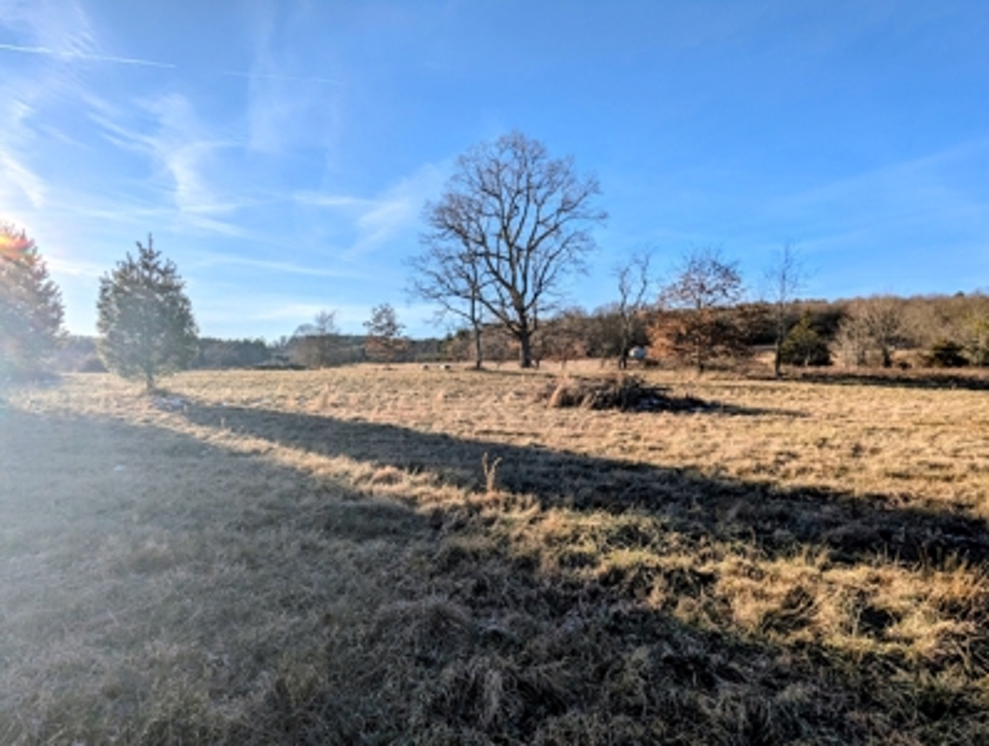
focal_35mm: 16
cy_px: 373
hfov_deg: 94.4
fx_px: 458
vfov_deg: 78.3
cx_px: 494
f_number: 2.2
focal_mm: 2.35
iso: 43
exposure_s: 1/1832
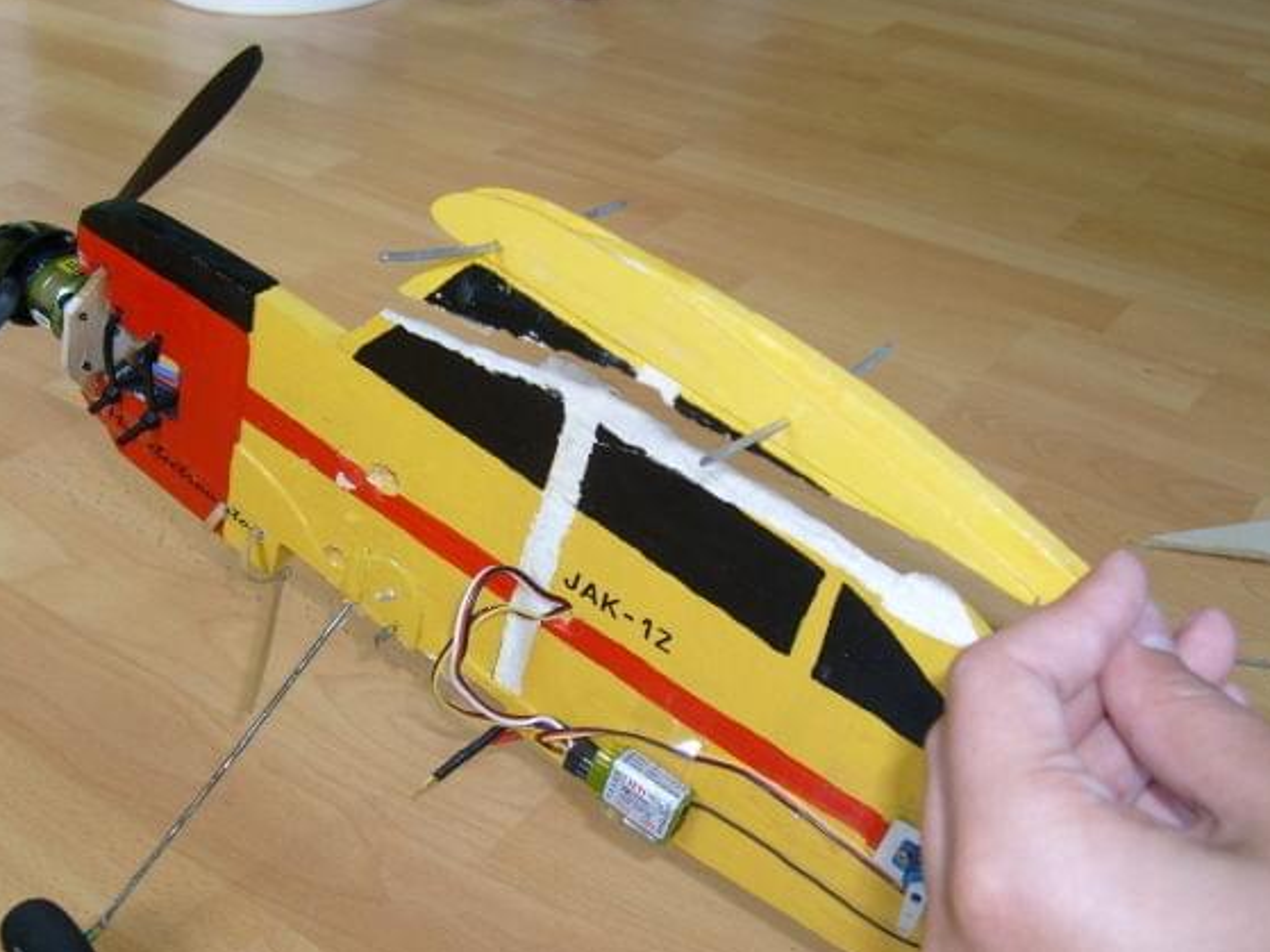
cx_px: 571
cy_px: 492
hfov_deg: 46.7
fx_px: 1467
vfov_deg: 35.9
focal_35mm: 40
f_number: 2.8
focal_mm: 5.8
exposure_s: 1/45
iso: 100
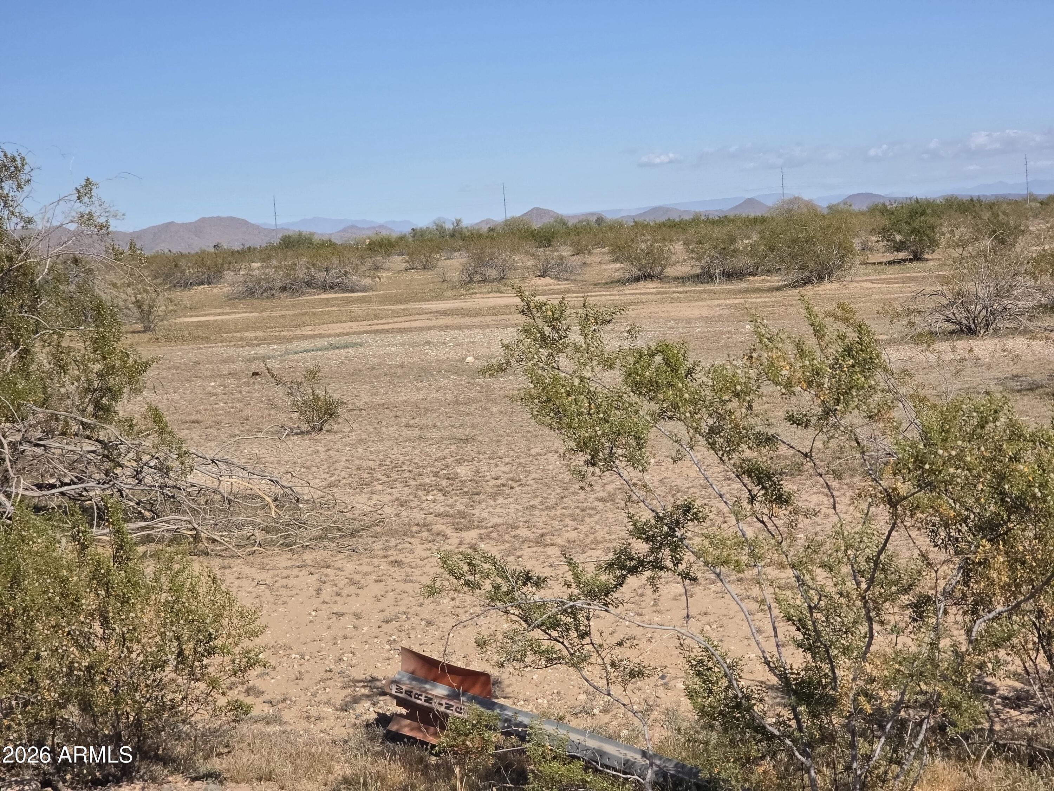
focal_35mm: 69
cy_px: 396
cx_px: 527
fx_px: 2101
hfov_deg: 28.2
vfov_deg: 21.3
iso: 50
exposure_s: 1/3126
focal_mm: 7.9
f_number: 2.4
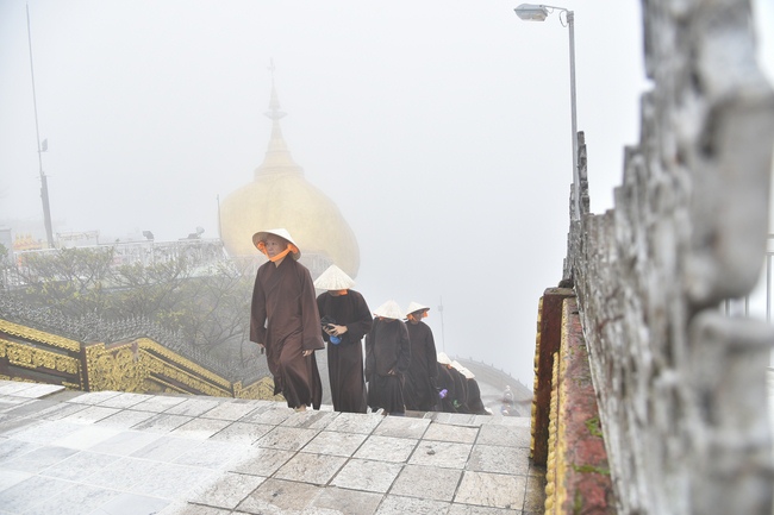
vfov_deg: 53.1
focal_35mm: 24
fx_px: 516
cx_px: 387
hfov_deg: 73.8
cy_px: 258
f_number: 5
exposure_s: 1/100
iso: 250
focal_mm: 24
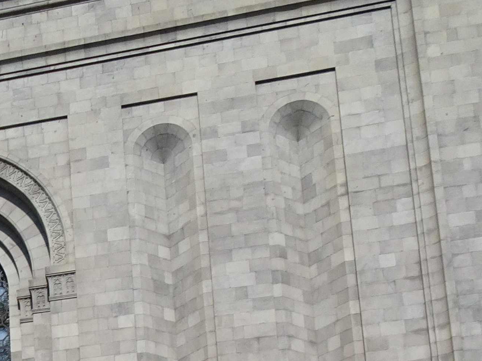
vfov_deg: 14.7
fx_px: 1253
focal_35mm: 90
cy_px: 611
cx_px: -214
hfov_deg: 19.4
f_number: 3.5
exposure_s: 1/1250
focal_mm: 4.1
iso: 80
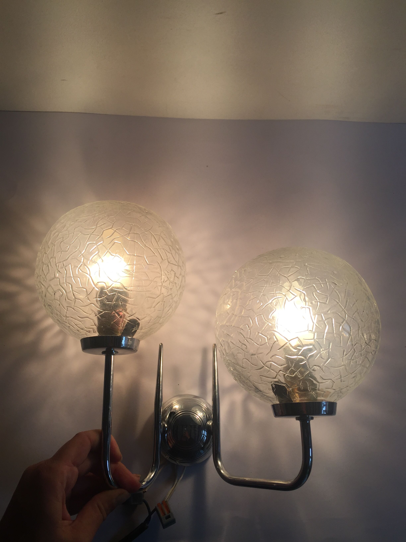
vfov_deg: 61.7
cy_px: 271
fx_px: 454
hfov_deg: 48.2
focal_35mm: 29
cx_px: 203
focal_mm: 4.15
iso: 32
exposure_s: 1/370
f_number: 2.2
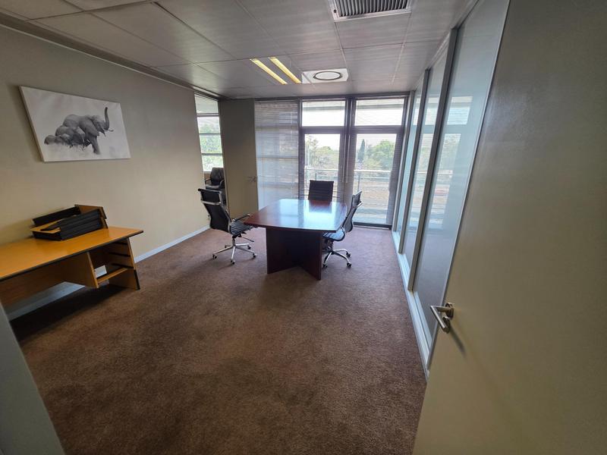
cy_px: 228
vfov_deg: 89.9
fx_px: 228
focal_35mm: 13
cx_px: 304
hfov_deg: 106.2
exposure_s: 1/100
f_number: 1.9
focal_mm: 2.2
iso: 100
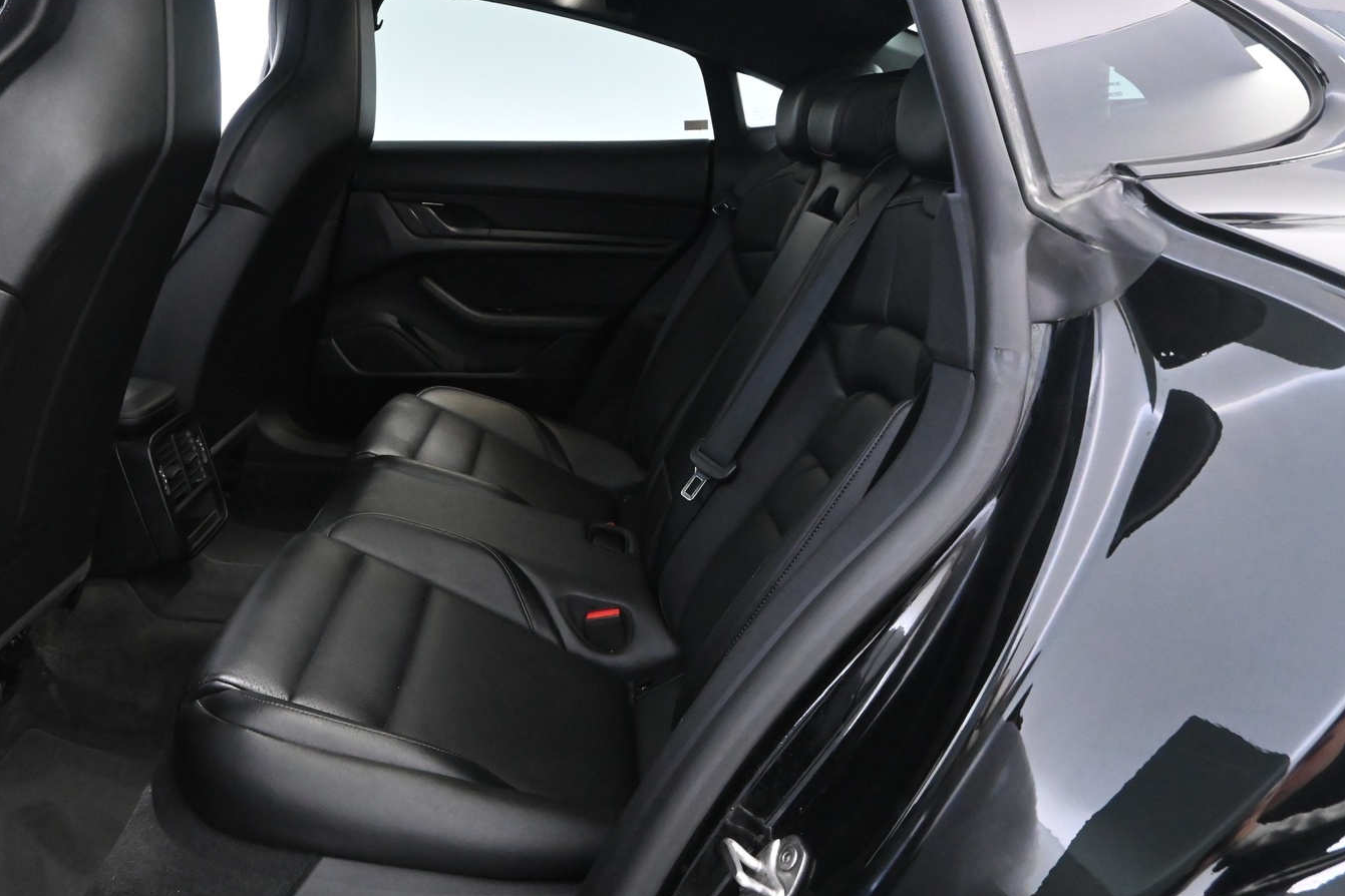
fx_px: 1083
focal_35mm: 29
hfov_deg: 63.1
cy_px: 391
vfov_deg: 44.9
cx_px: 538
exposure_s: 1/15
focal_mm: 16
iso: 6400
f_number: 5.6
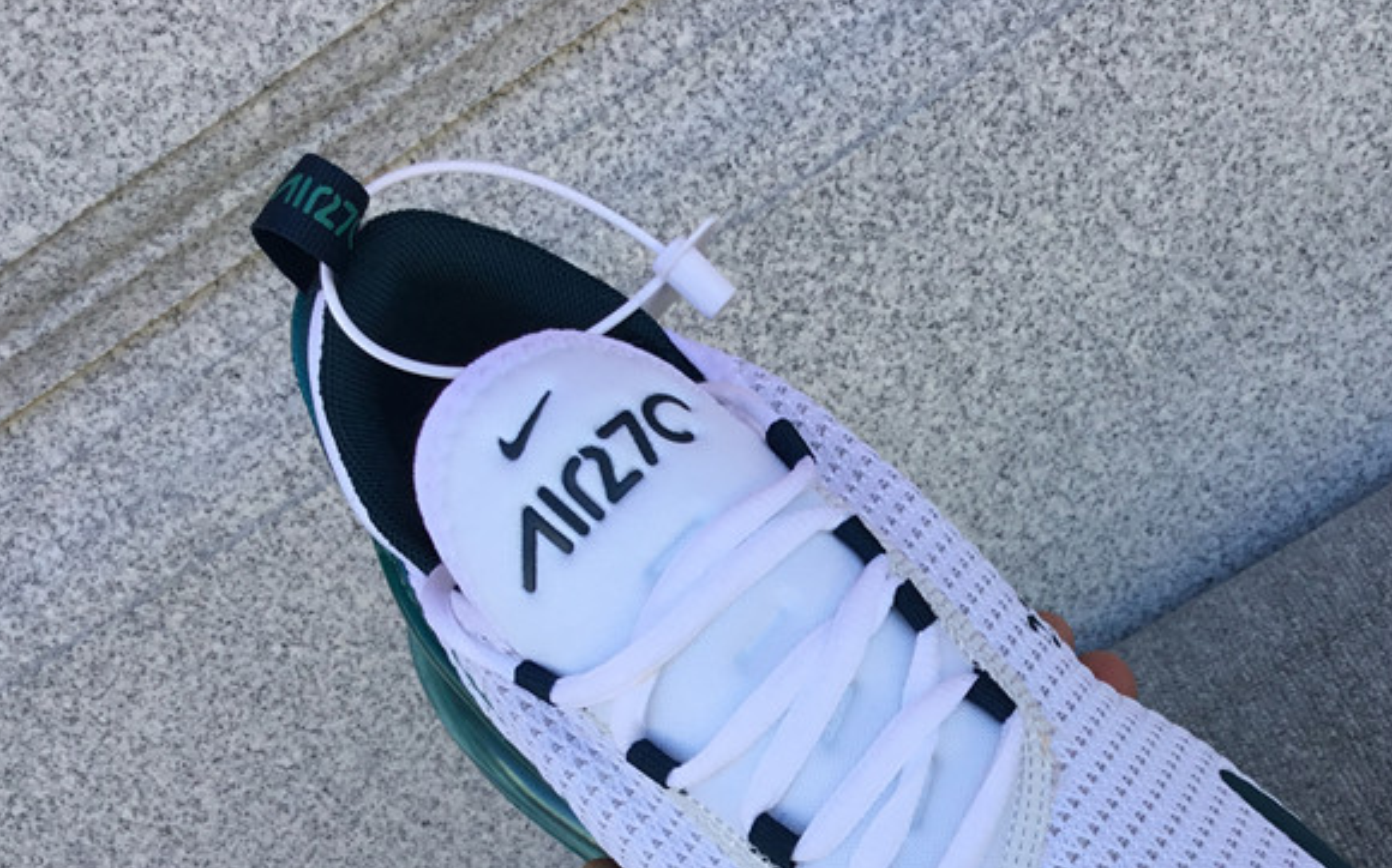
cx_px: 1003
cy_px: 764
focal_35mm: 51
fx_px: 1934
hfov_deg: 38.8
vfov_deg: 24.7
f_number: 2.4
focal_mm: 3.3
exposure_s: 1/186
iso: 25
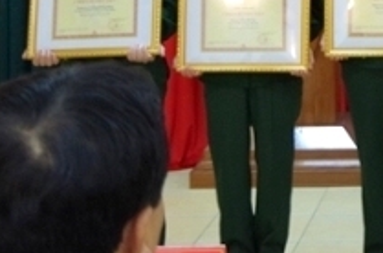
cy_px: -95
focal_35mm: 138
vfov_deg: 9.7
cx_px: 504
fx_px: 1464
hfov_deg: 14.3
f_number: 4
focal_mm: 24
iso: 800
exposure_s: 1/15
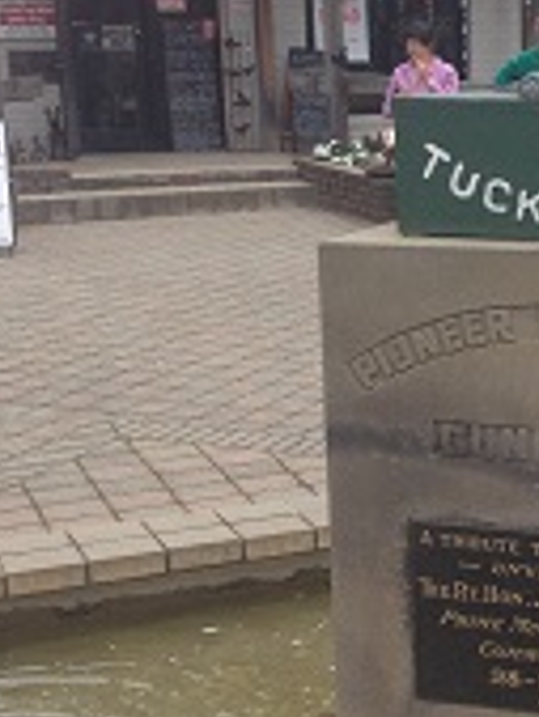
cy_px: 356
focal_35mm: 83
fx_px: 1721
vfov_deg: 23.5
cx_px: 547
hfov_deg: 17.4
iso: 50
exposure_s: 1/569
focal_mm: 4.28
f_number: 2.4
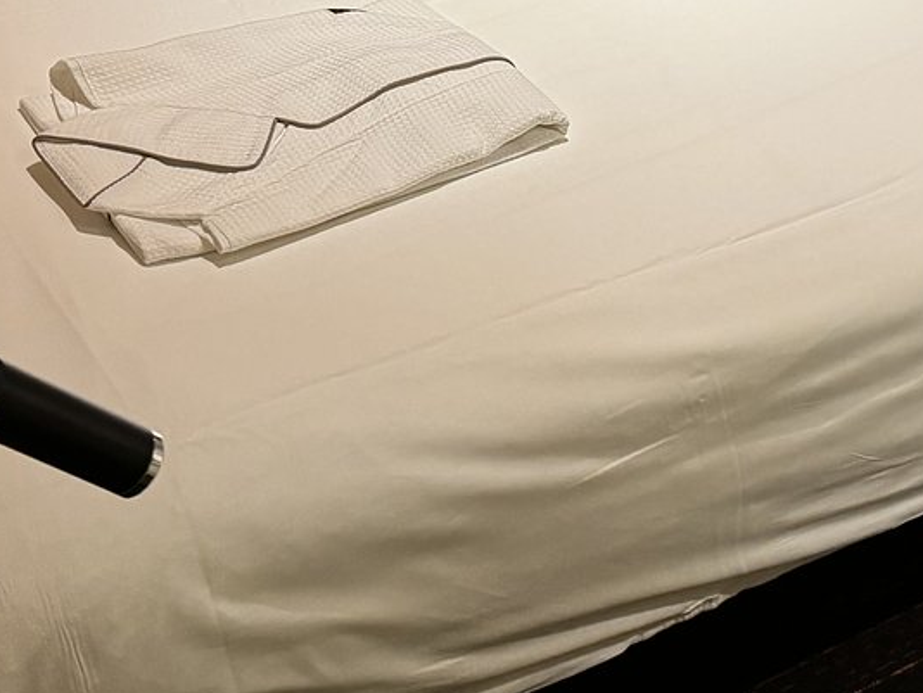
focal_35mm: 69
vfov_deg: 21.0
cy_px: 95
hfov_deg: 28.1
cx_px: 531
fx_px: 1841
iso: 400
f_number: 1.78
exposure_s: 1/50
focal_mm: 6.86
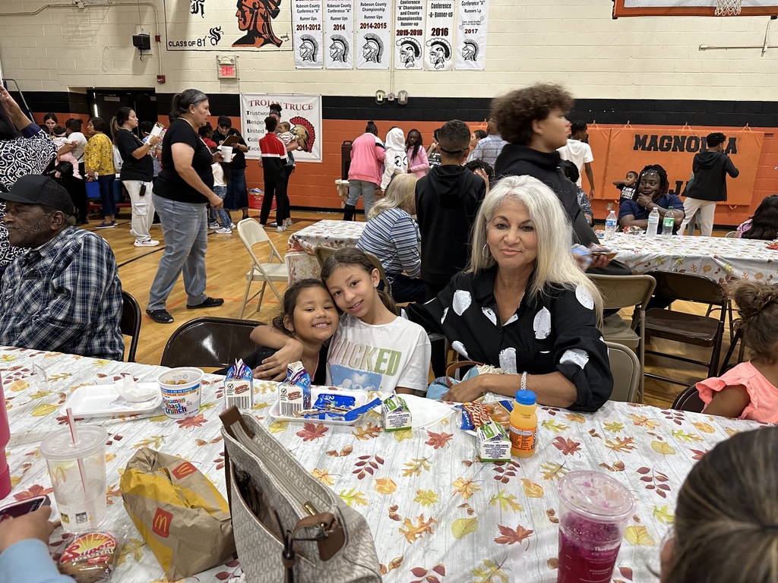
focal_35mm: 24
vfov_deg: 56.8
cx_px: 389
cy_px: 292
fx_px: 539
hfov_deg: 71.6
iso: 250
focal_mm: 6.86
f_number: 1.78
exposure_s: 1/59
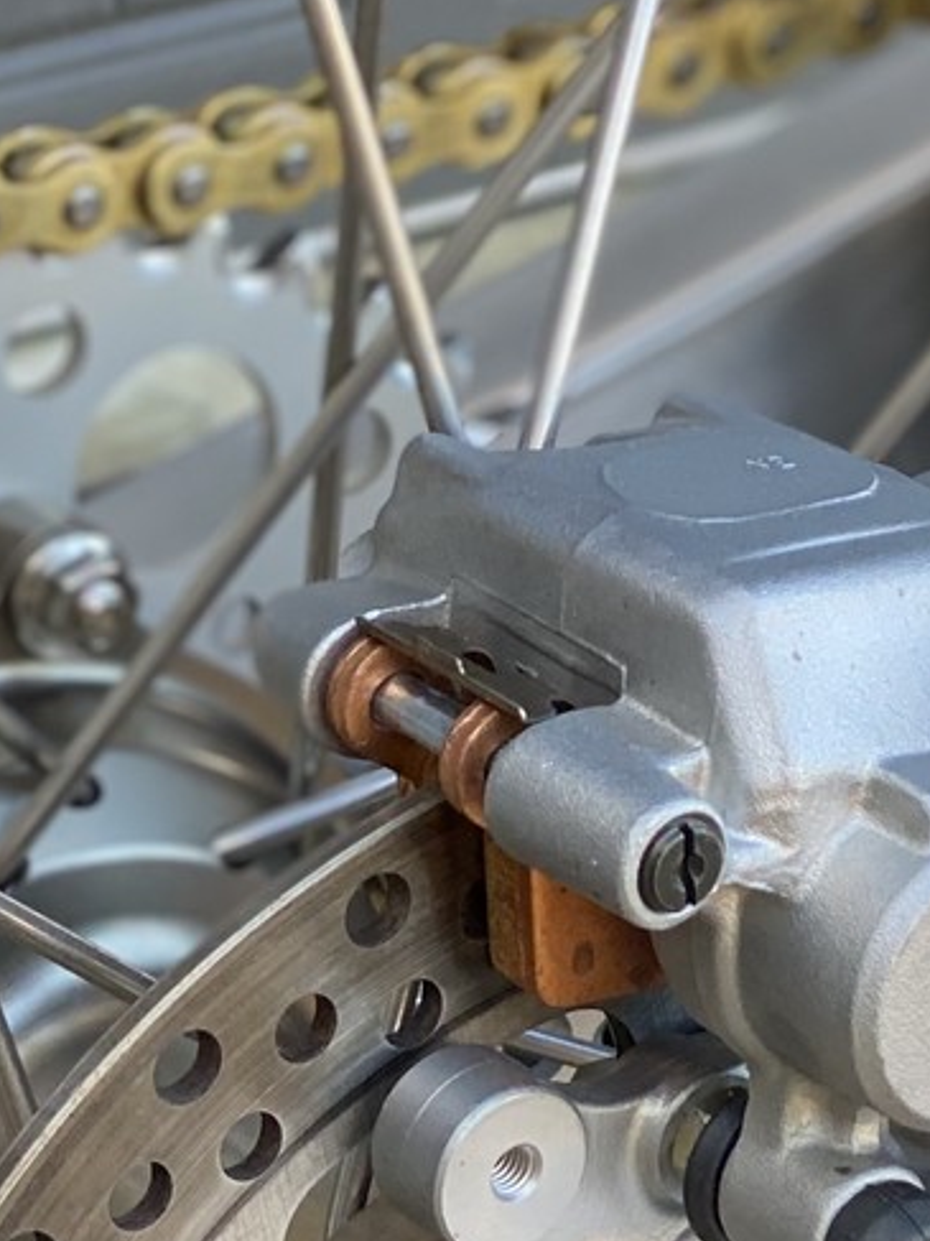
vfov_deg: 11.6
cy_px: 759
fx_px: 6128
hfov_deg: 8.7
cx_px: 339
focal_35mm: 171
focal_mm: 6
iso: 64
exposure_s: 1/122
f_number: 2
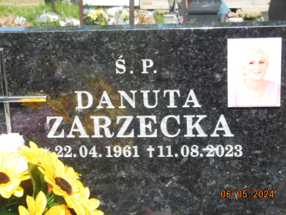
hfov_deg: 22.5
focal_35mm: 87
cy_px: 108
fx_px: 719
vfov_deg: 17.0
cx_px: 143
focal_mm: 15.5
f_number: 4.6
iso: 125
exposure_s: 1/500
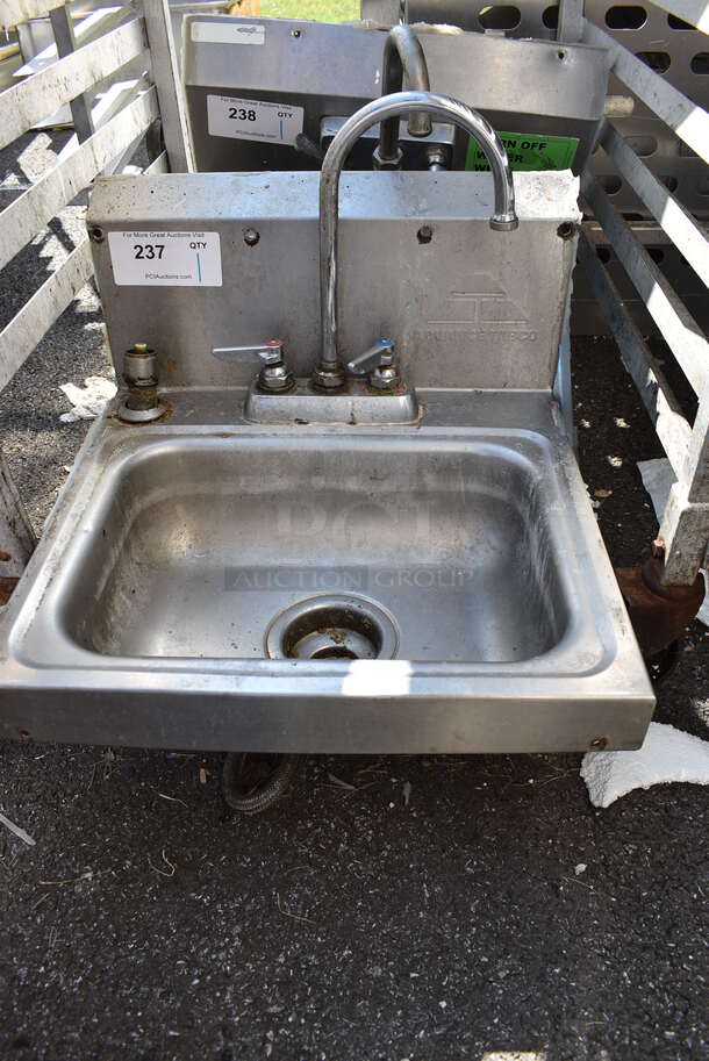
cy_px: 530
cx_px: 354
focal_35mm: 27
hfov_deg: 48.0
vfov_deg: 67.3
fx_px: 796
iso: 200
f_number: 6.3
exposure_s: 1/250
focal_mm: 18
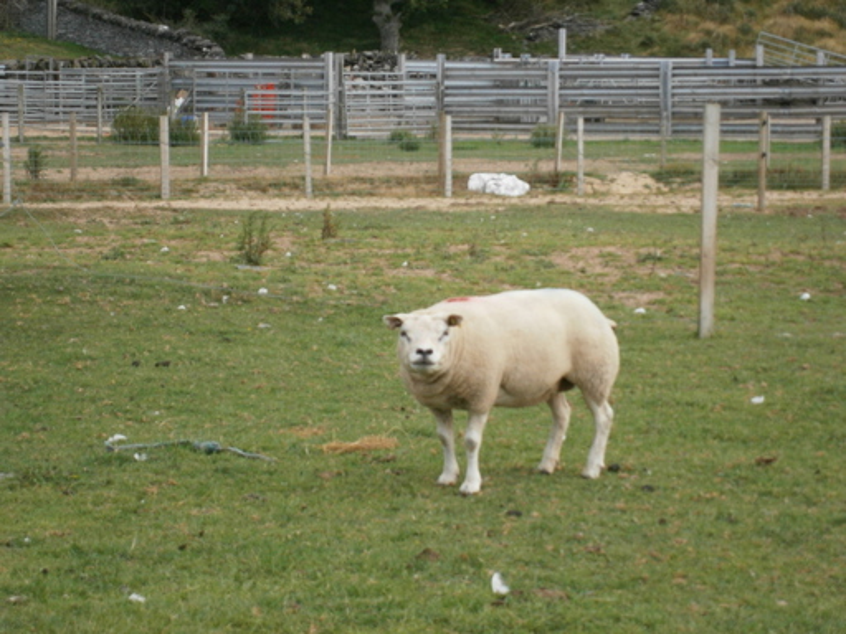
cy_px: 317
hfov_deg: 19.4
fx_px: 2468
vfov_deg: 14.6
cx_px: 423
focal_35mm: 101
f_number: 5.4
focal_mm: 17.8
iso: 160
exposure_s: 1/500
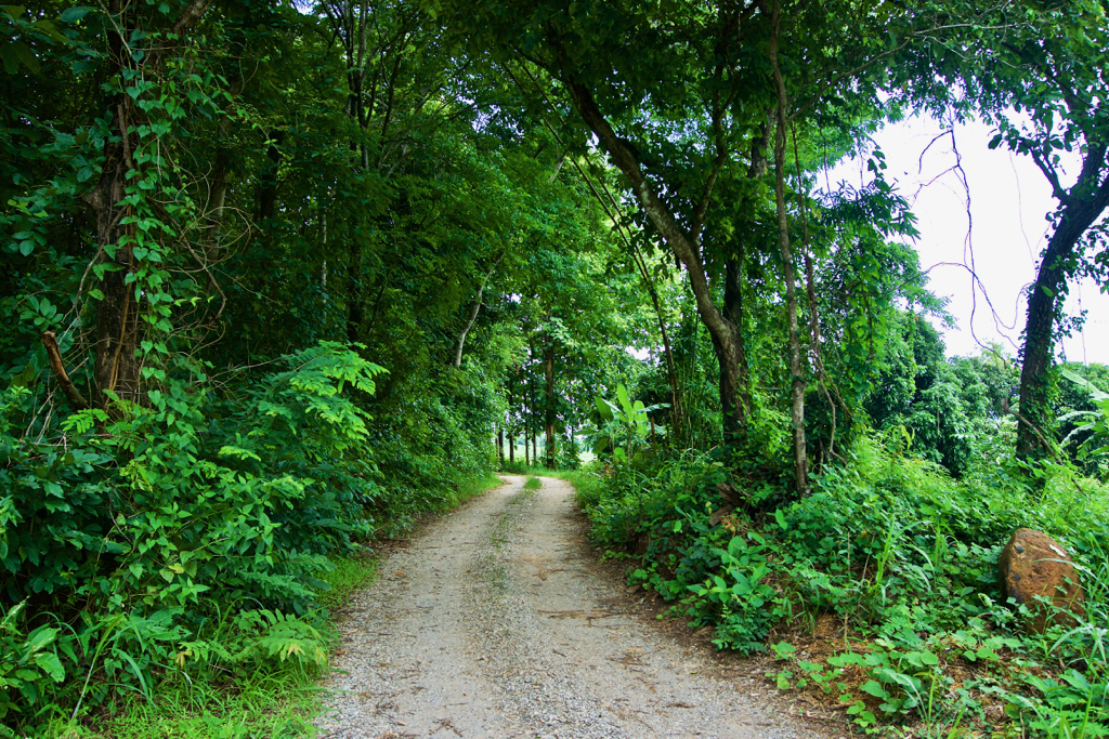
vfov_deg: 43.6
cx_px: 554
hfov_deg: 61.9
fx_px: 924
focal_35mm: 30
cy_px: 370
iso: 100
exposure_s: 1/80
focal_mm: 20
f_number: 5.6
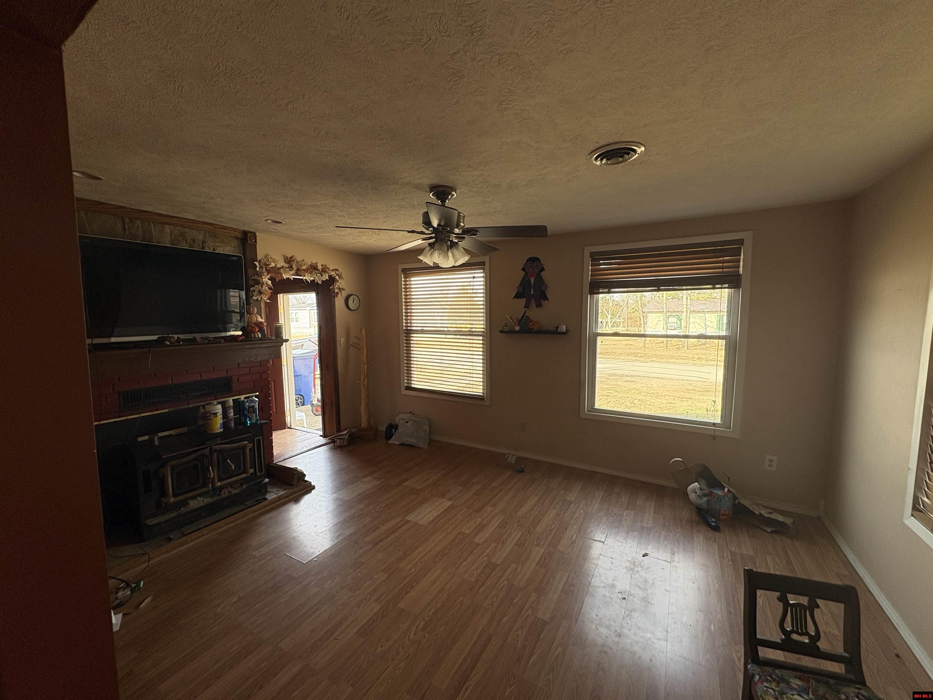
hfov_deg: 102.1
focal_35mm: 14
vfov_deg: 85.7
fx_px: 377
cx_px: 466
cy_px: 350
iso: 100
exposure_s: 1/136
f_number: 2.2
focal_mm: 2.22
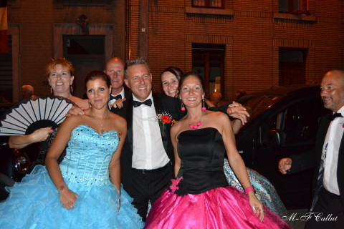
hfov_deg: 61.9
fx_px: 287
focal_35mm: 30
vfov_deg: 43.6
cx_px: 172
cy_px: 114
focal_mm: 20
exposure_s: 1/60
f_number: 3.5
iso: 3200
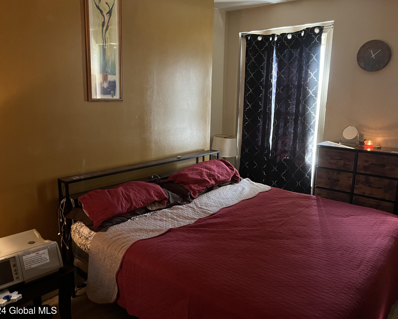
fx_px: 330
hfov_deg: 62.2
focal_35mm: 28
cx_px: 198
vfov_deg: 51.5
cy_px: 161
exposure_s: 1/30
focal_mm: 5.1
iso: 640
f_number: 1.6
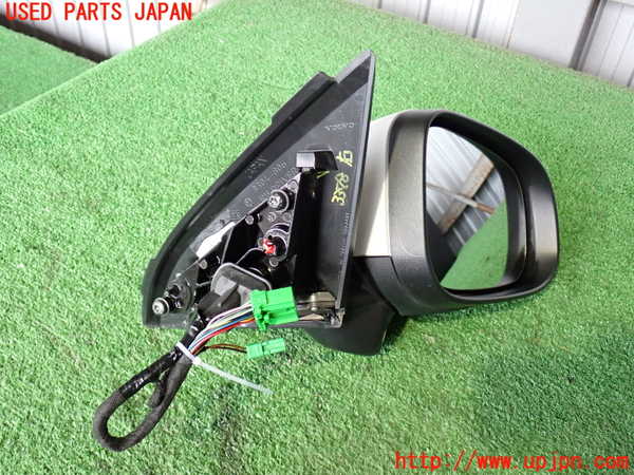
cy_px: 238
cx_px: 317
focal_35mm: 36
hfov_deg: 51.4
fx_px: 659
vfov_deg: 39.7
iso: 640
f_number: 2.5
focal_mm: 6.37
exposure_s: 1/40
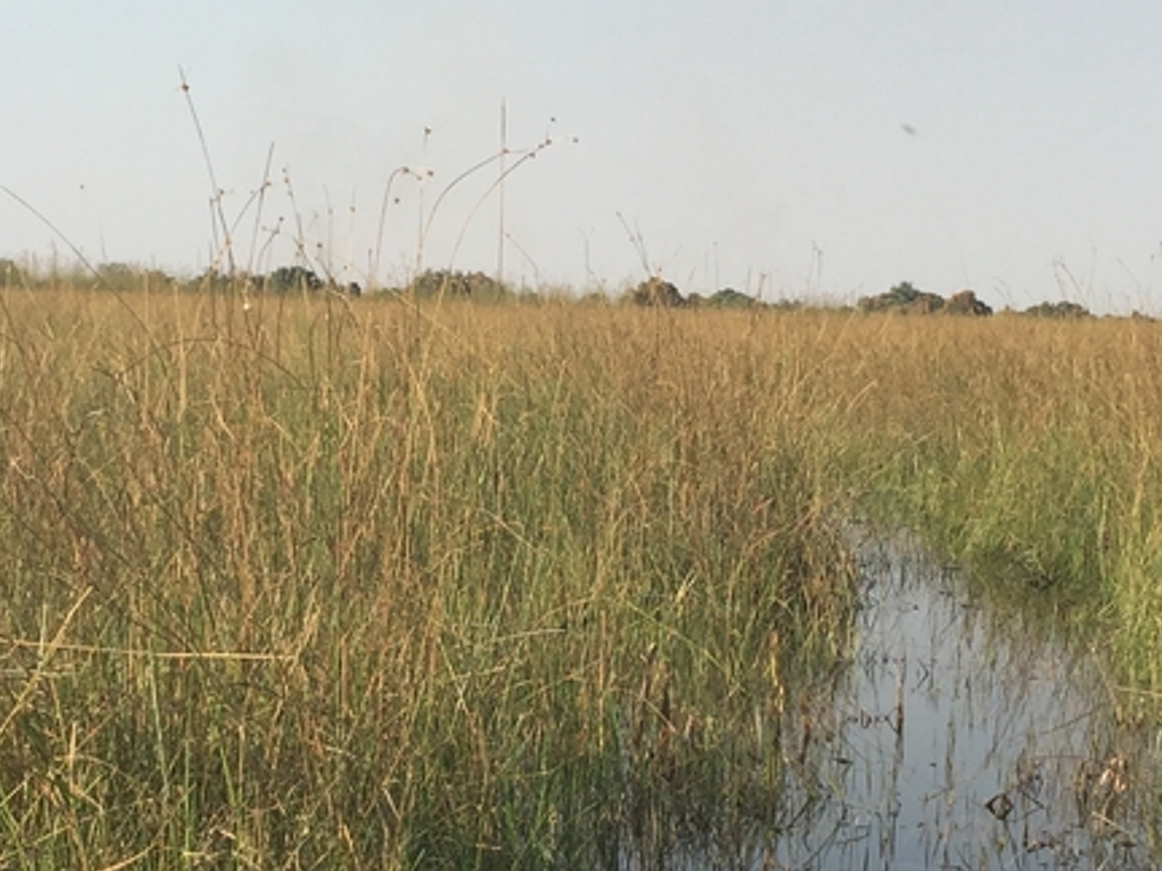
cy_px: 540
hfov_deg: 22.8
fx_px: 2887
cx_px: 624
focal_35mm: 86
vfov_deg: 17.1
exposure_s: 1/964
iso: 32
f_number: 2.2
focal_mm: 4.15
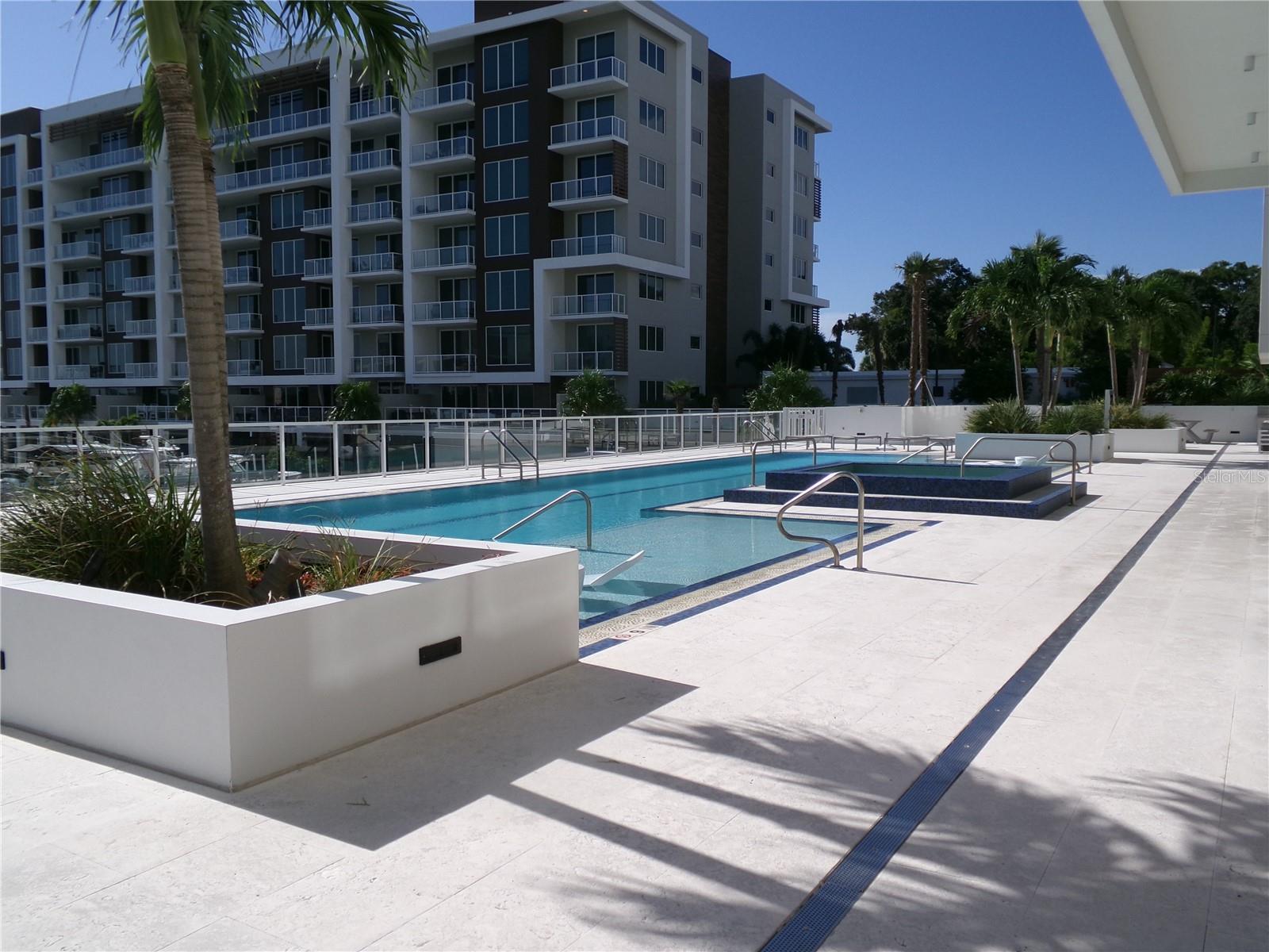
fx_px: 1026
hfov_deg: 63.4
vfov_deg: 49.7
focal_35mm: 28
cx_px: 634
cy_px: 476
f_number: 11.31
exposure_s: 1/200
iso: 100
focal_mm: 5
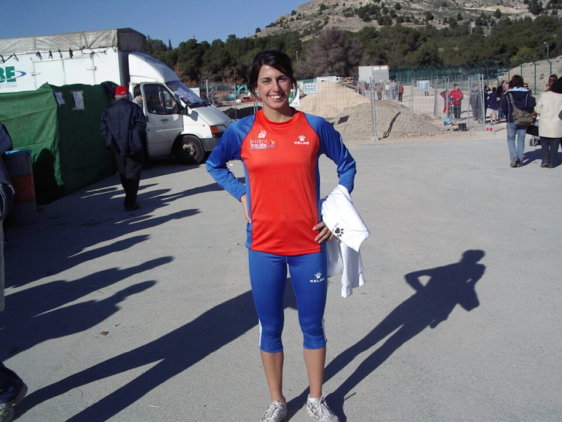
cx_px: 281
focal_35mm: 38
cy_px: 211
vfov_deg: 37.7
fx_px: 617
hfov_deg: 49.0
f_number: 4.8
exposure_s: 1/640
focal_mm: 5.8
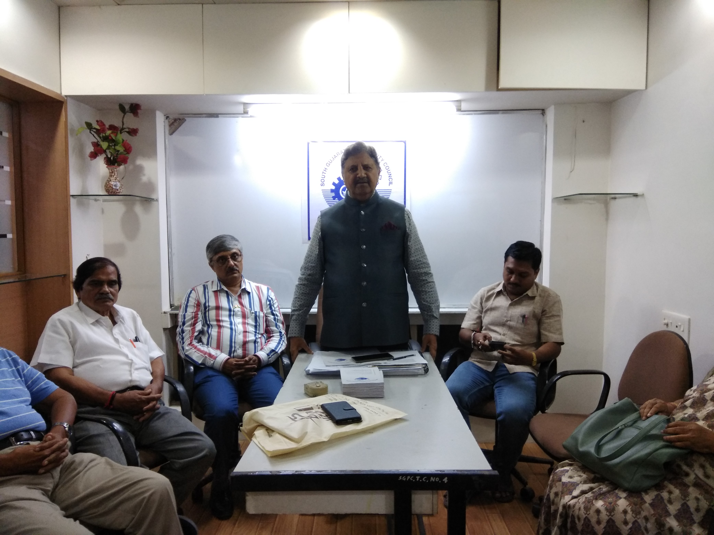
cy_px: 268
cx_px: 357
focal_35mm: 21
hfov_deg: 79.0
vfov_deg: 63.4
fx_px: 433
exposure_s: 1/25
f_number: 2
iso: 500
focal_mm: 3.57
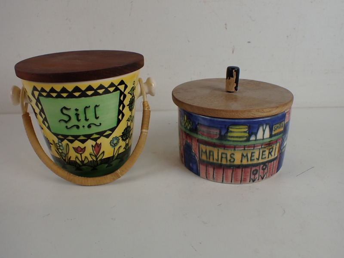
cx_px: 172
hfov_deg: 60.0
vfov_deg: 46.8
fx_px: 298
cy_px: 129
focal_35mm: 30
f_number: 2.3
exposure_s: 1/125
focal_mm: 5.4
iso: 160
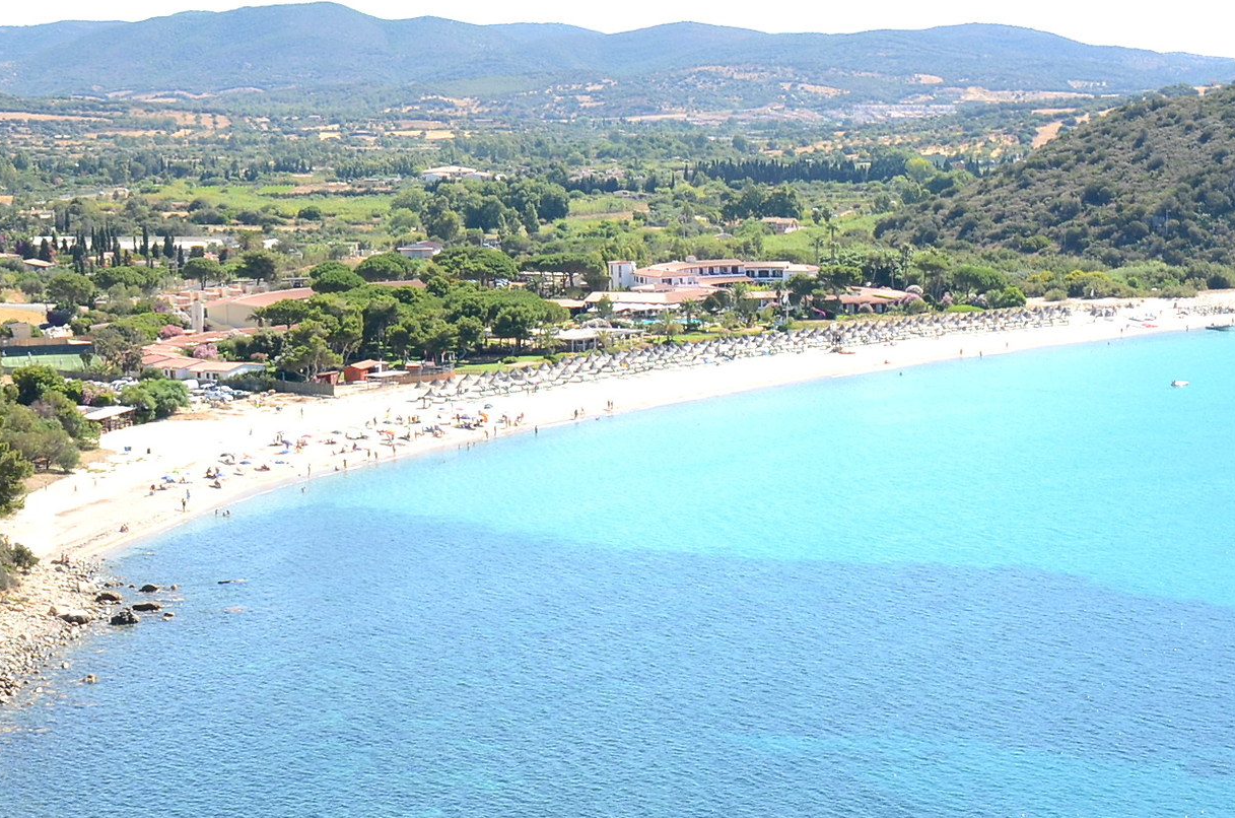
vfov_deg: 19.1
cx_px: 1099
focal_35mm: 71
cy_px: 522
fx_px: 2431
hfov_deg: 27.5
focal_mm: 24
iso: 100
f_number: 9
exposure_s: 1/125
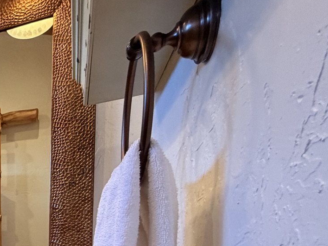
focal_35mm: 38
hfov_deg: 34.8
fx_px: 360
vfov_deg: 31.7
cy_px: 293
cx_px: -95
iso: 320
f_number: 2.2
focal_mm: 2.22
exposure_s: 1/60
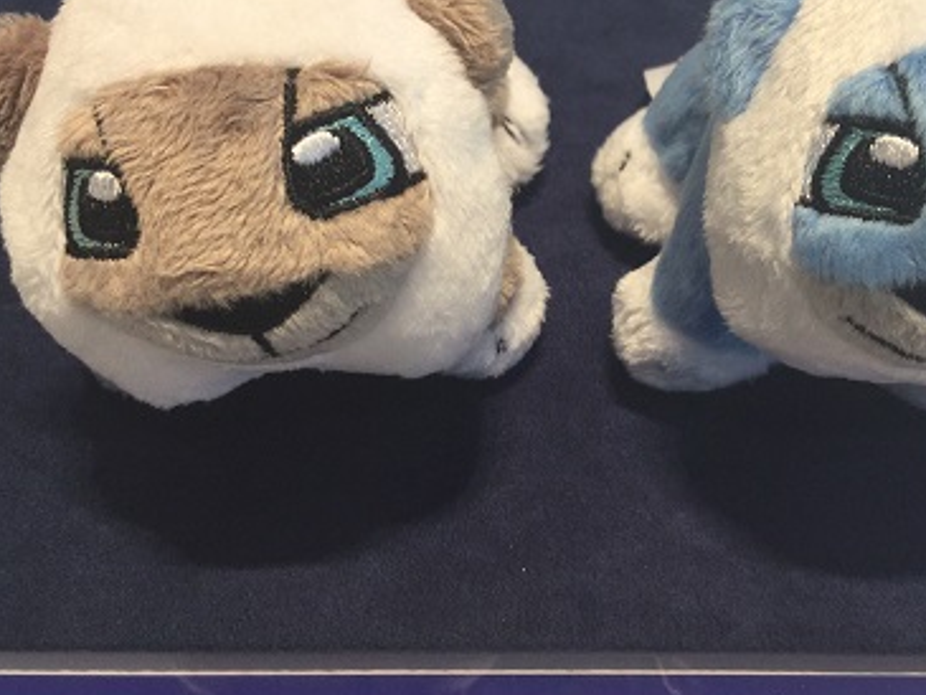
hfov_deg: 37.3
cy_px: 302
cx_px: 573
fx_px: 1365
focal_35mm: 51
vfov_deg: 28.5
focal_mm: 3.3
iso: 32
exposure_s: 1/120
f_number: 2.4
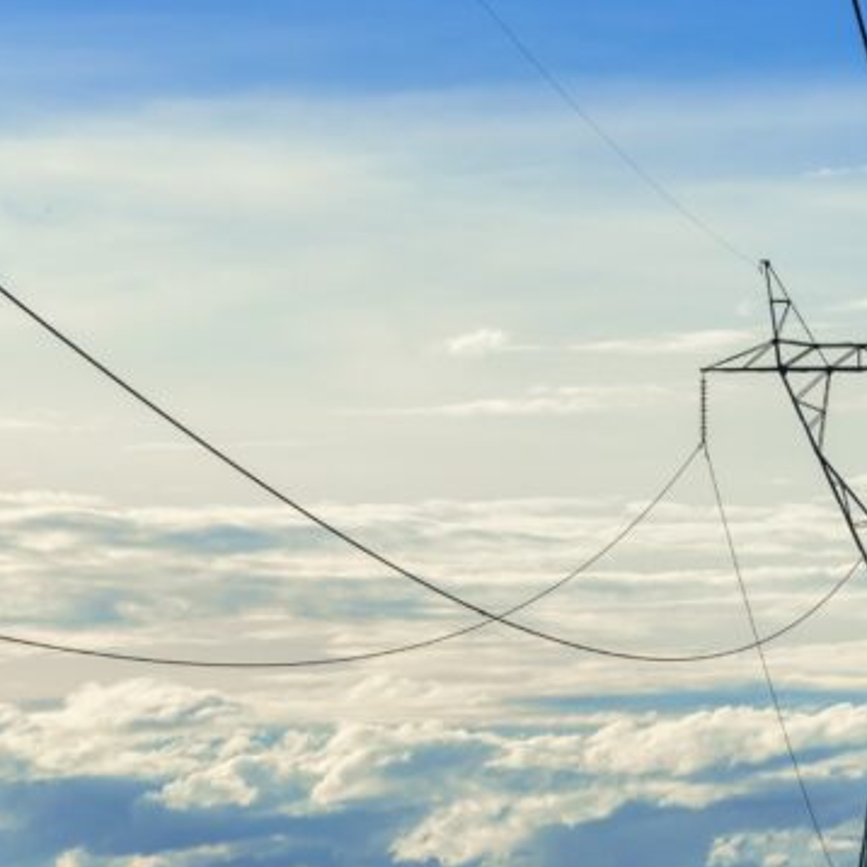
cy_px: 407
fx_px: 9351
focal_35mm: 330
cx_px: 588
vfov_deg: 5.3
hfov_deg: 5.3
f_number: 8
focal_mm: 200
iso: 200
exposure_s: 1/1600
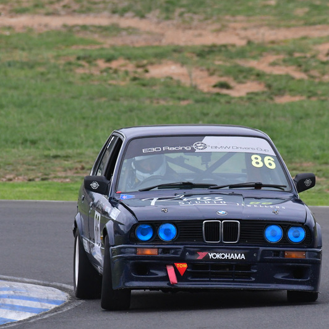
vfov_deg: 1.9
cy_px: 164
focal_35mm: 921
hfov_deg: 1.9
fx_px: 9903
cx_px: 208
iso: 2000
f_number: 9
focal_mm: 480
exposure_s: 1/640
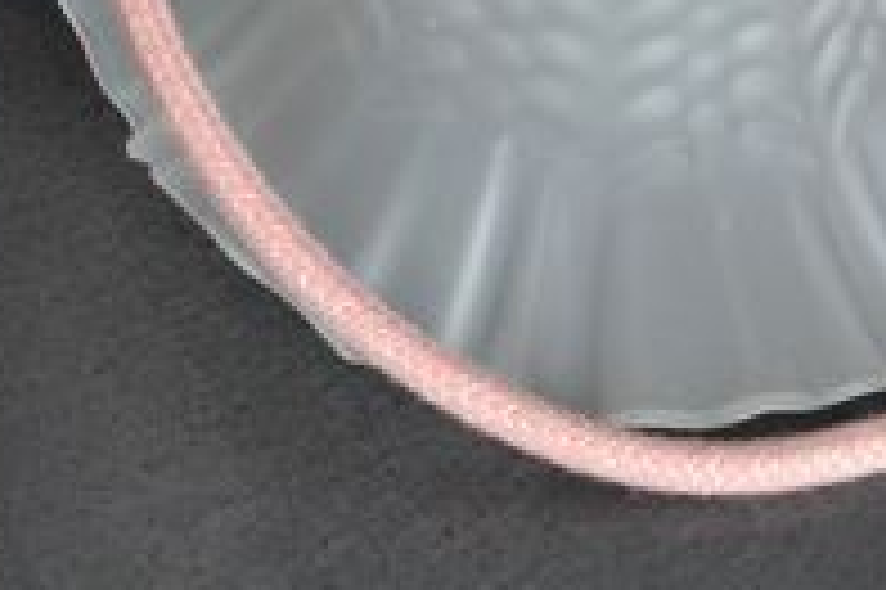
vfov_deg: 7.0
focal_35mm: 194
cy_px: -117
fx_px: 4770
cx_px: -607
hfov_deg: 10.1
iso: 400
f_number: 4.2
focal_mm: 30
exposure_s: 1/60
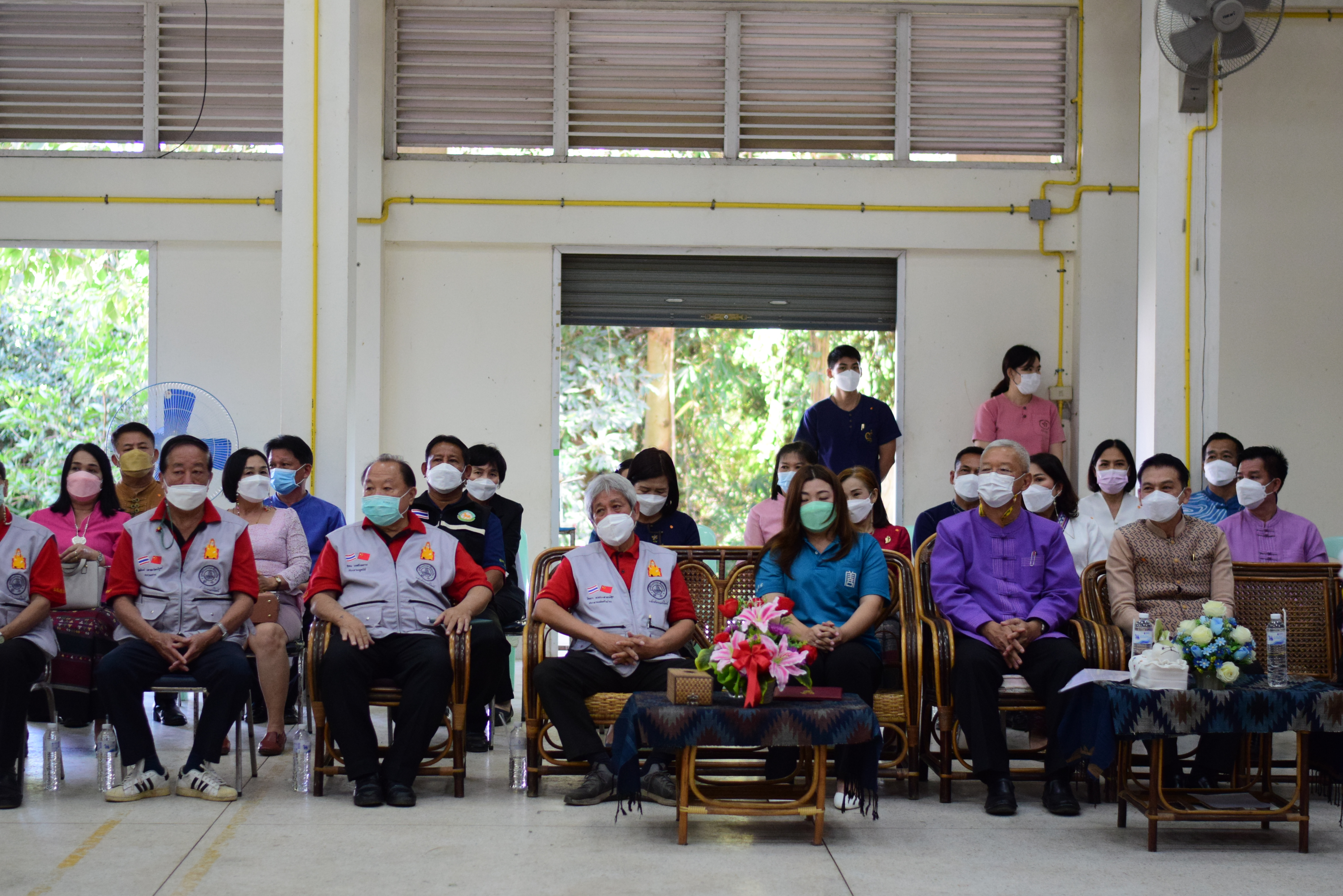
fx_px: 2798
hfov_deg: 27.0
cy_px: 448
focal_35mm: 75
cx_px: 672
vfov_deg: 18.2
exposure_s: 1/800
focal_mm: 50
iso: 1600
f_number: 2
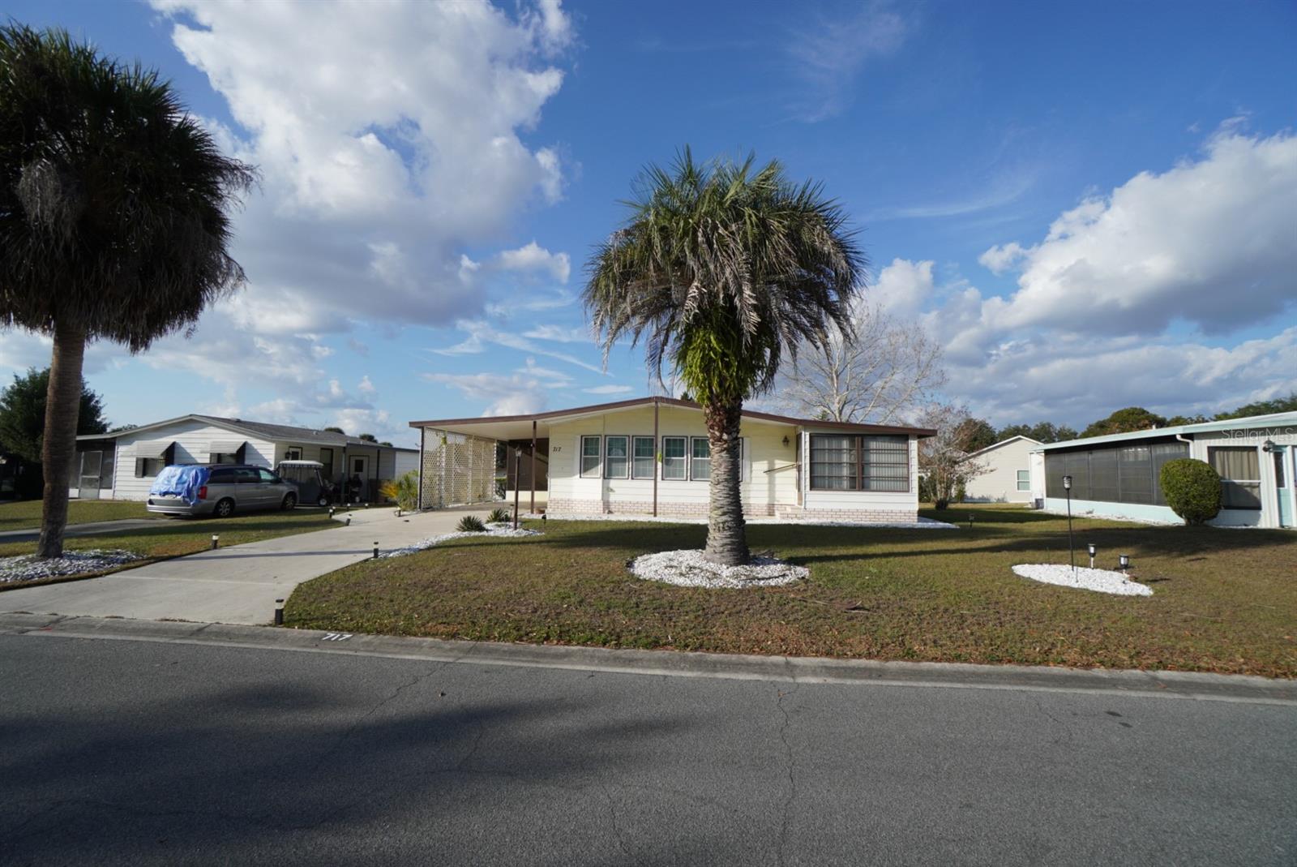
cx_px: 648
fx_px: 541
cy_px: 434
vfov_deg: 77.4
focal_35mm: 15
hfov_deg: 100.4
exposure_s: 1/400
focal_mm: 10
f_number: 8
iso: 125
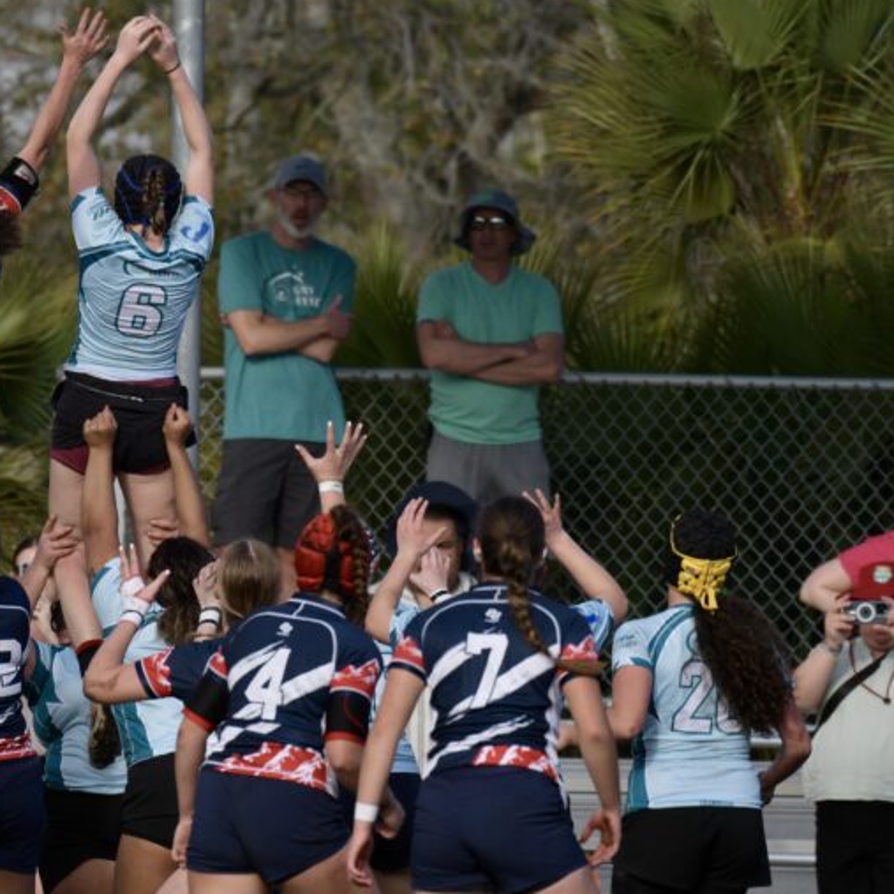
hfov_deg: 2.1
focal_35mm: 843
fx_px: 24632
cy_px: 440
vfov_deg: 2.1
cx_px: 145
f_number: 5.6
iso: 400
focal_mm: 390
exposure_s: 1/3200
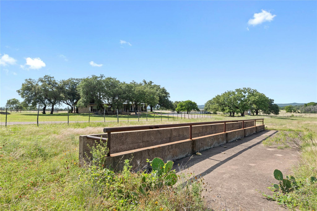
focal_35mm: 20
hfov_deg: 84.0
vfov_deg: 61.9
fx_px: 176
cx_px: 158
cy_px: 106
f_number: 8
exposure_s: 1/200
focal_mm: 20
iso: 400
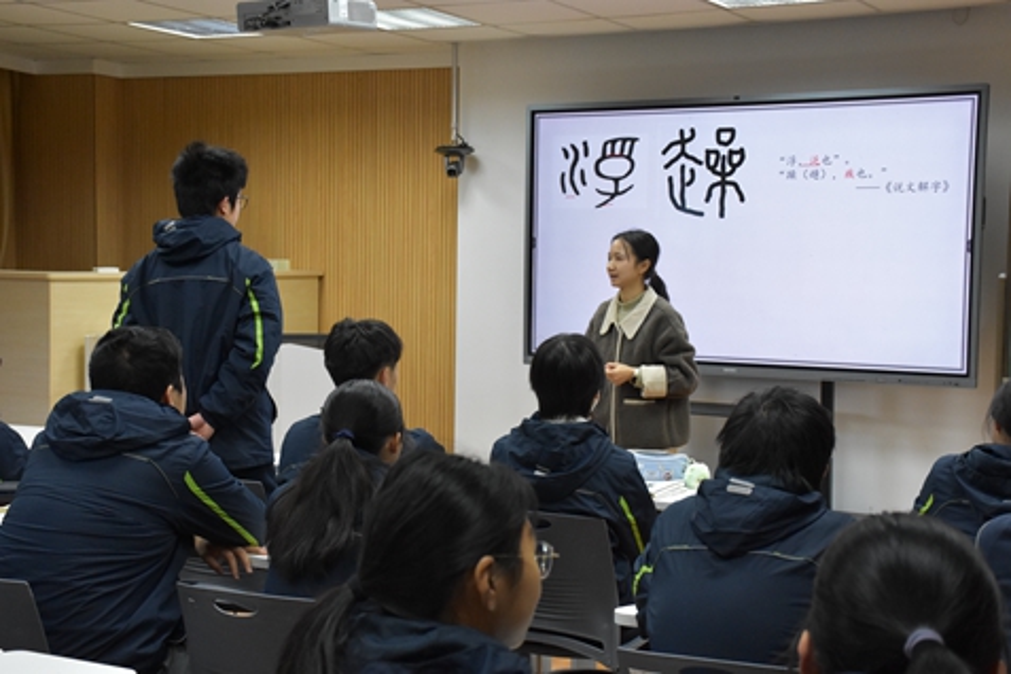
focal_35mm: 57
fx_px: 1601
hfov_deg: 35.1
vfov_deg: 23.8
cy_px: 337
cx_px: 506
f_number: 6.3
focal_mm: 38
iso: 3200
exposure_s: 1/160
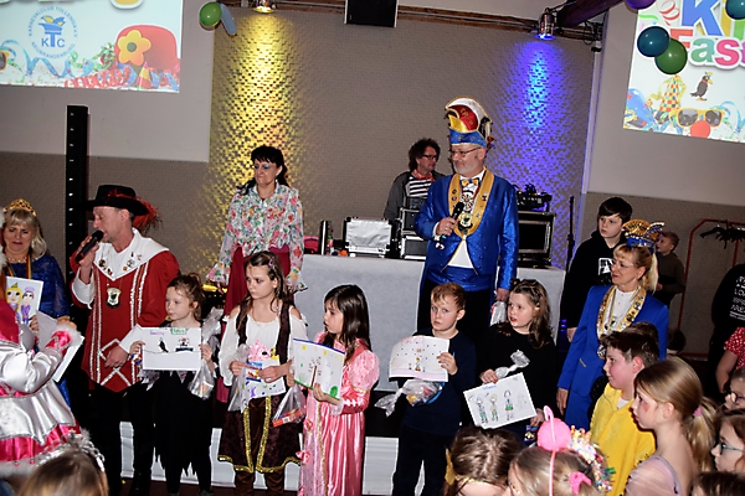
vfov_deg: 47.9
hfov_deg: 67.4
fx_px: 559
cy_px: 248
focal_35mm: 27
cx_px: 372
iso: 800
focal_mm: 18
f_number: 3.5
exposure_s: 1/60
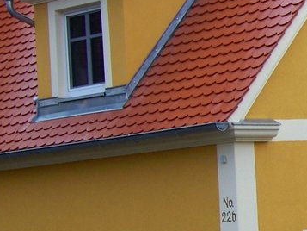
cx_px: 499
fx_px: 1641
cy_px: 128
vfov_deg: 8.0
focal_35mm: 185
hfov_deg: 10.2
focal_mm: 9.36
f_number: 3.2
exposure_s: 1/50
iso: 64
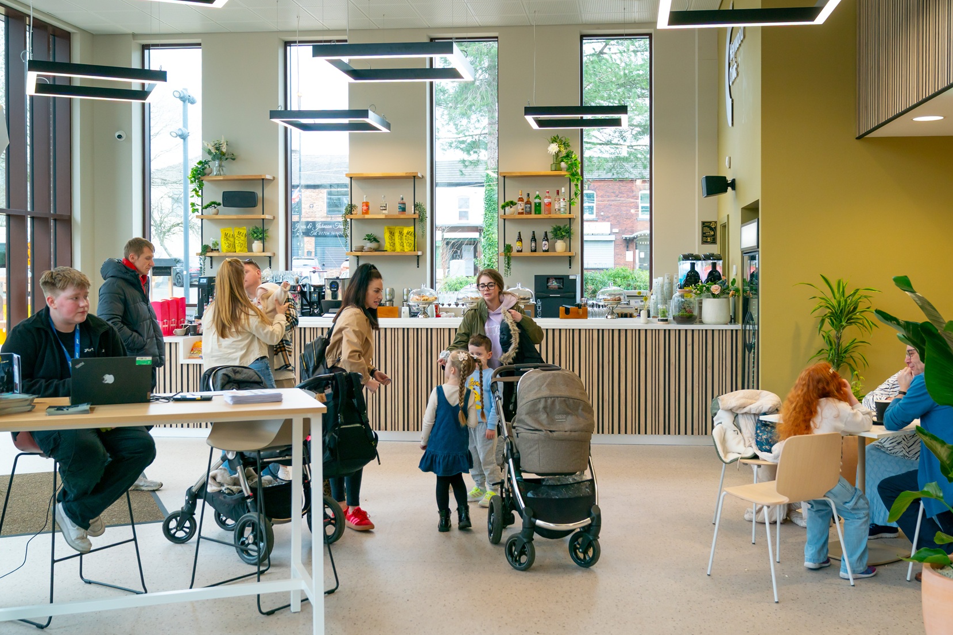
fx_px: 979
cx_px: 481
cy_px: 333
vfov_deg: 35.9
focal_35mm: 37
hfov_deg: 51.9
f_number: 4.5
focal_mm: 35
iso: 500
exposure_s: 1/125
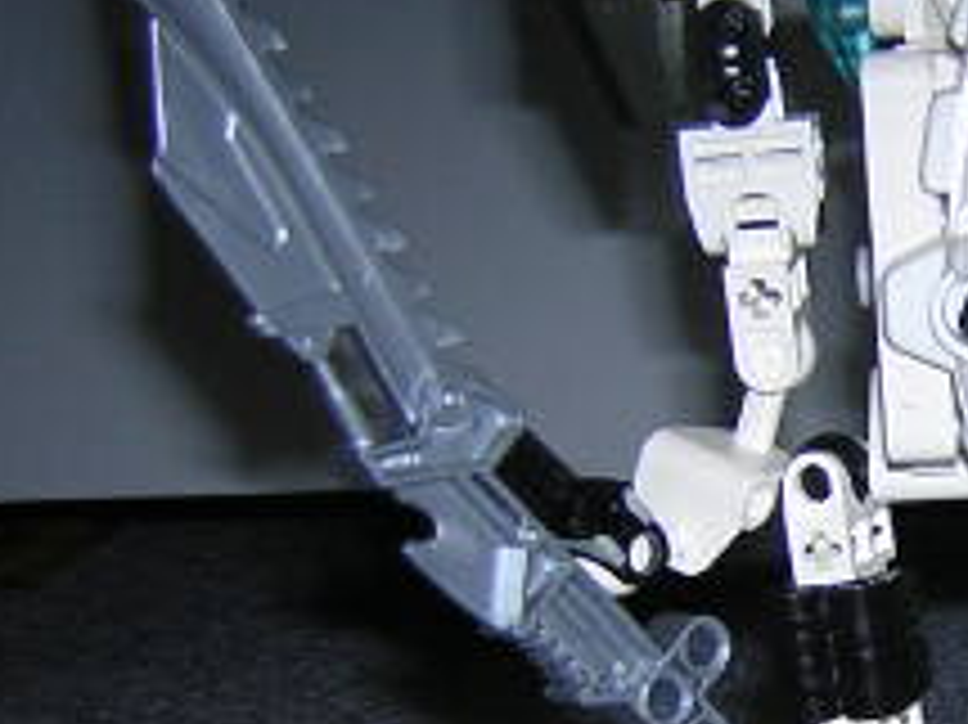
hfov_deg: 17.6
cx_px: 1121
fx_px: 2990
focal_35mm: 107
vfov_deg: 13.8
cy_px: 445
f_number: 2.6
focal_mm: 4.7
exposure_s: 1/60.1
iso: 100
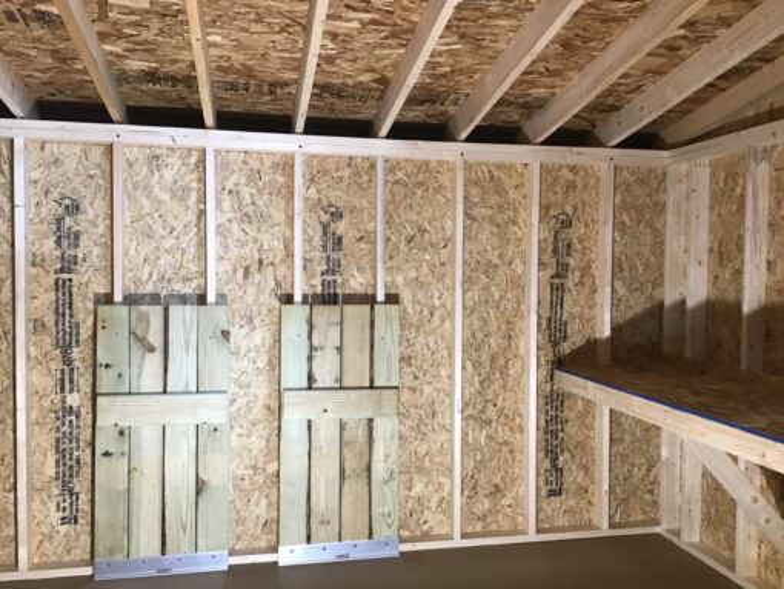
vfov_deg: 45.5
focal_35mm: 31
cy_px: 294
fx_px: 702
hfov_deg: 58.3
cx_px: 392
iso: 100
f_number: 2.4
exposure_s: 1/30
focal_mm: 3.3
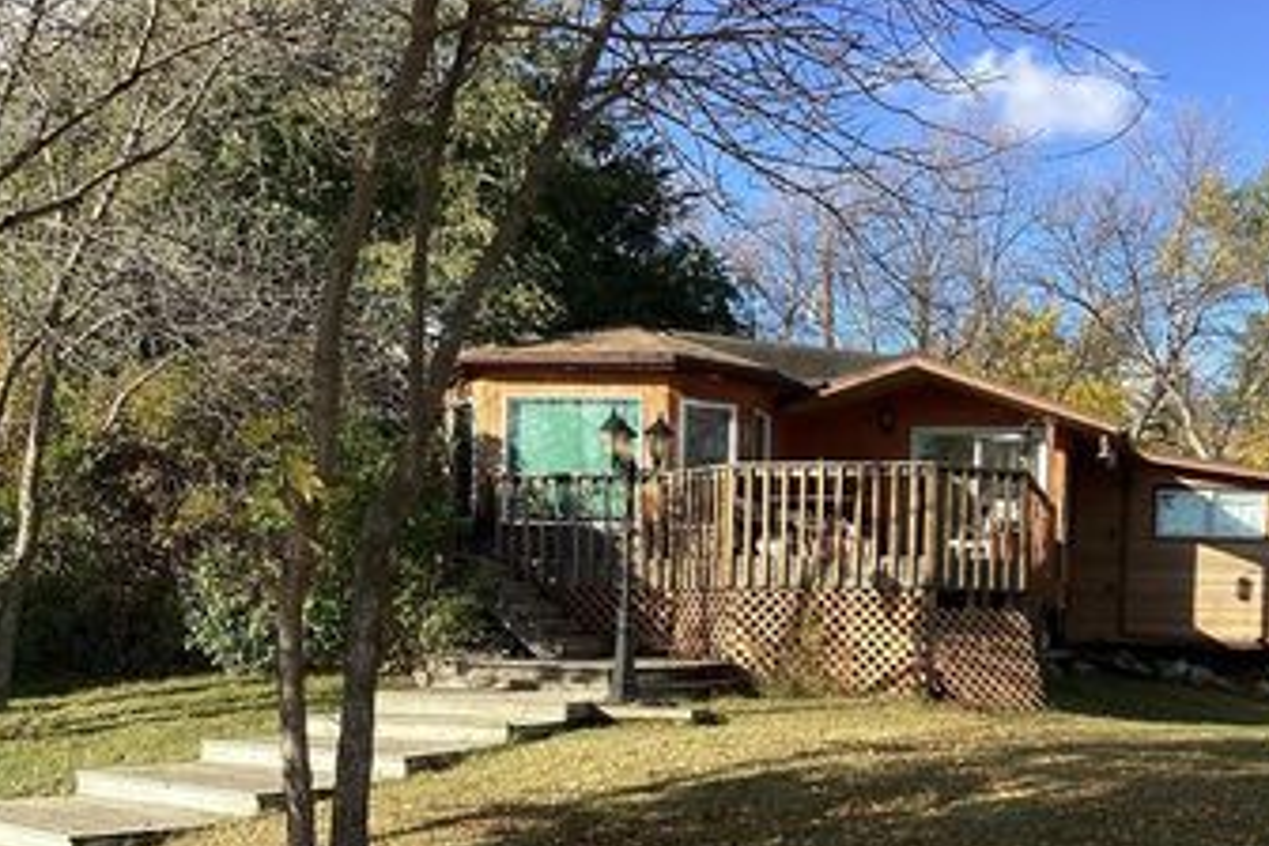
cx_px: 816
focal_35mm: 48
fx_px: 1692
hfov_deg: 40.7
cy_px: 682
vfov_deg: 27.5
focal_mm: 3.3
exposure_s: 1/646
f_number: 2.4
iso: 25
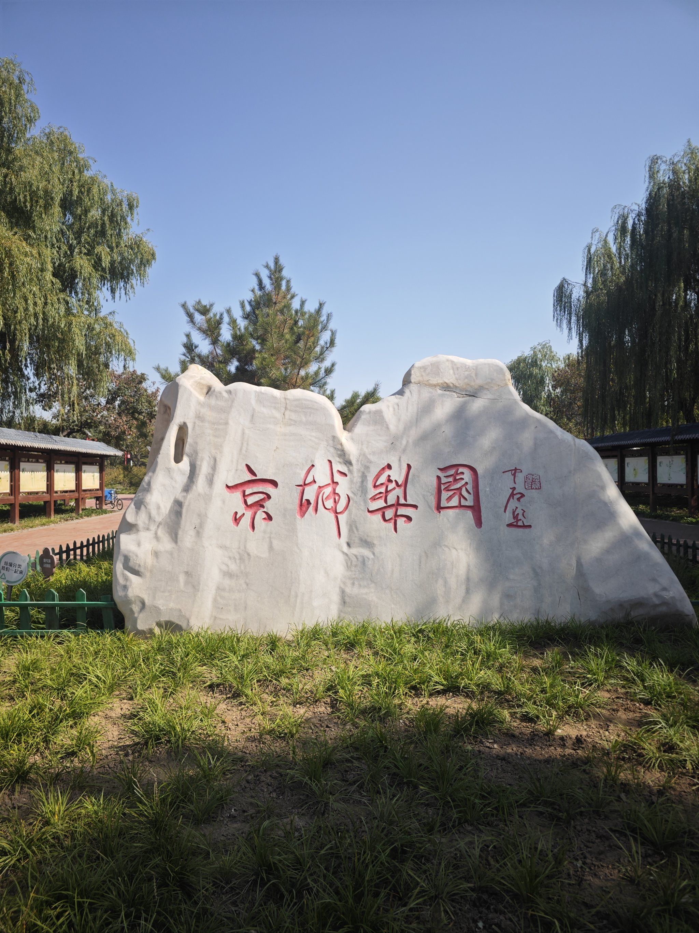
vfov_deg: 73.9
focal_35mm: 23
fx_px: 619
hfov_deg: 58.9
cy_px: 466
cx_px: 350
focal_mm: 8.7
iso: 50
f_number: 1.9
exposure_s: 1/1429
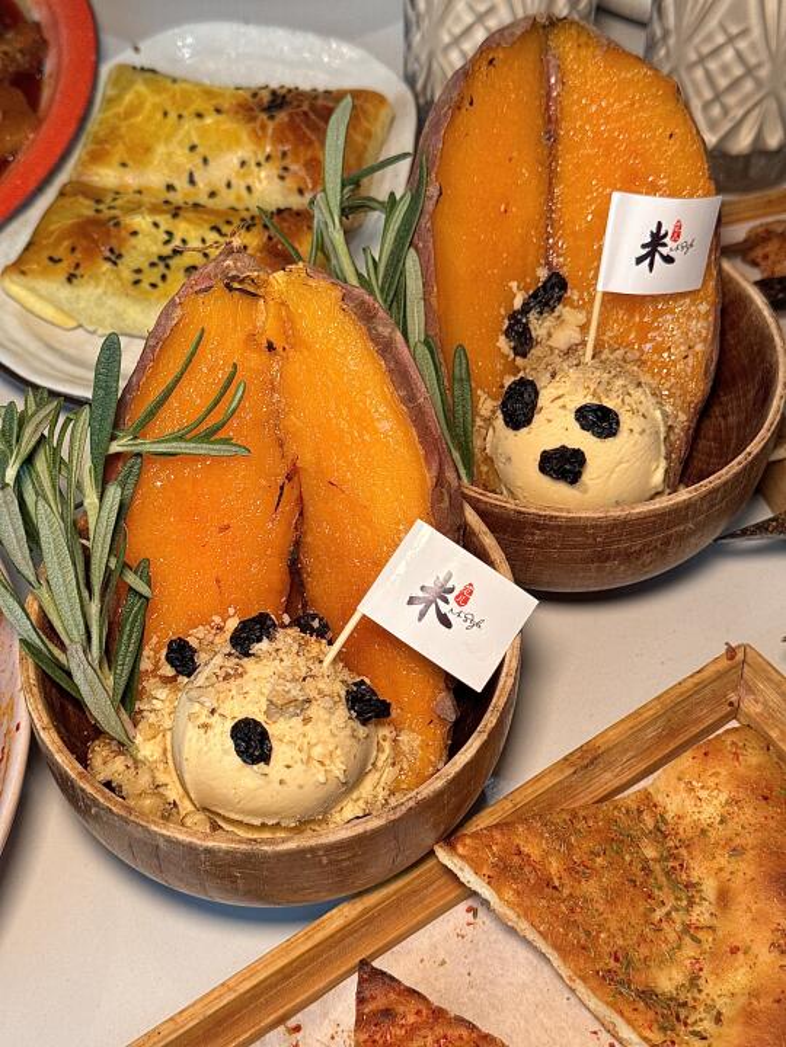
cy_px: 524
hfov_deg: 30.3
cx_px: 393
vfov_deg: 39.7
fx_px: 1453
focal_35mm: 48
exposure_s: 1/50
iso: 125
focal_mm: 6.76
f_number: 1.78
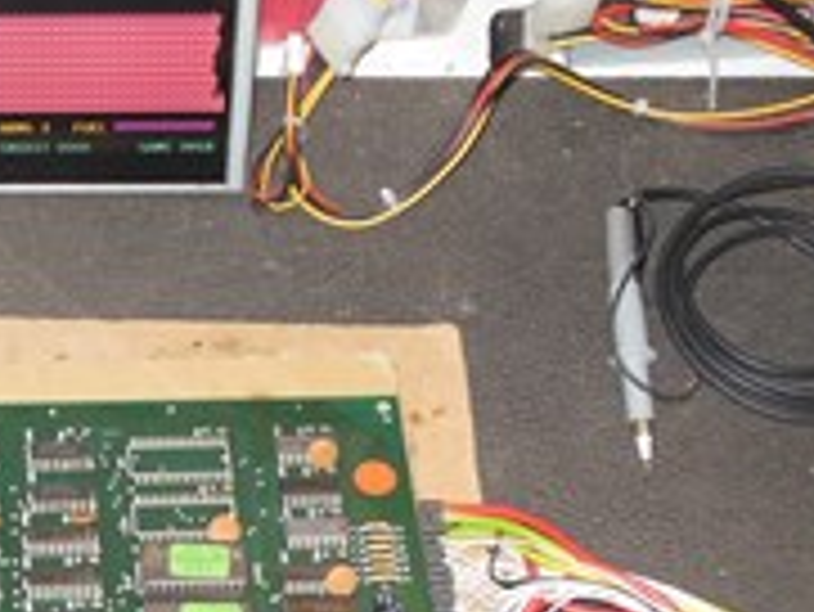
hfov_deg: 20.0
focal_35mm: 94
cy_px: 508
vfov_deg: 15.6
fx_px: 2212
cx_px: -72
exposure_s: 1/30
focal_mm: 6.8
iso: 200
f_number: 3.6
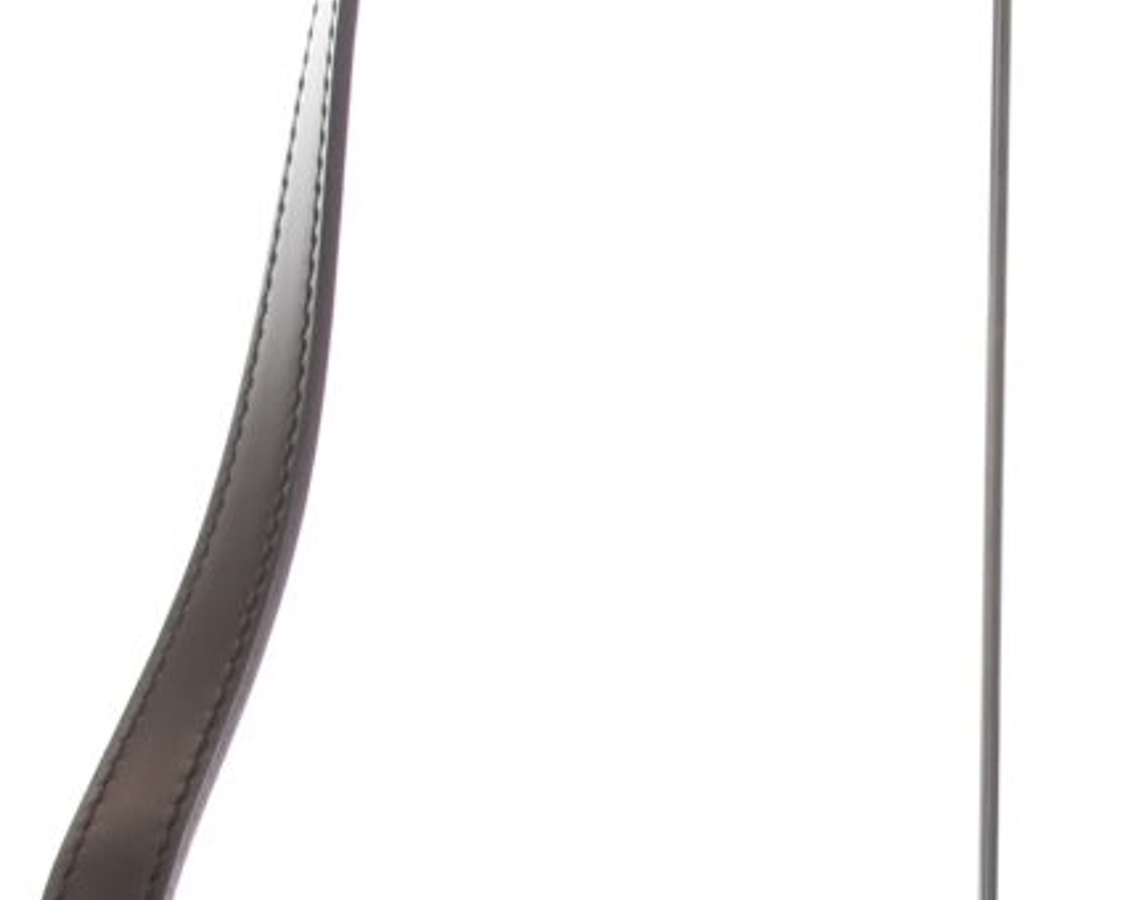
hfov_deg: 10.8
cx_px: 871
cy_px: 1433
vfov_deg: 8.5
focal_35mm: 178
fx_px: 5931
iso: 100
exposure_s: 1/8
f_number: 8
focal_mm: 21
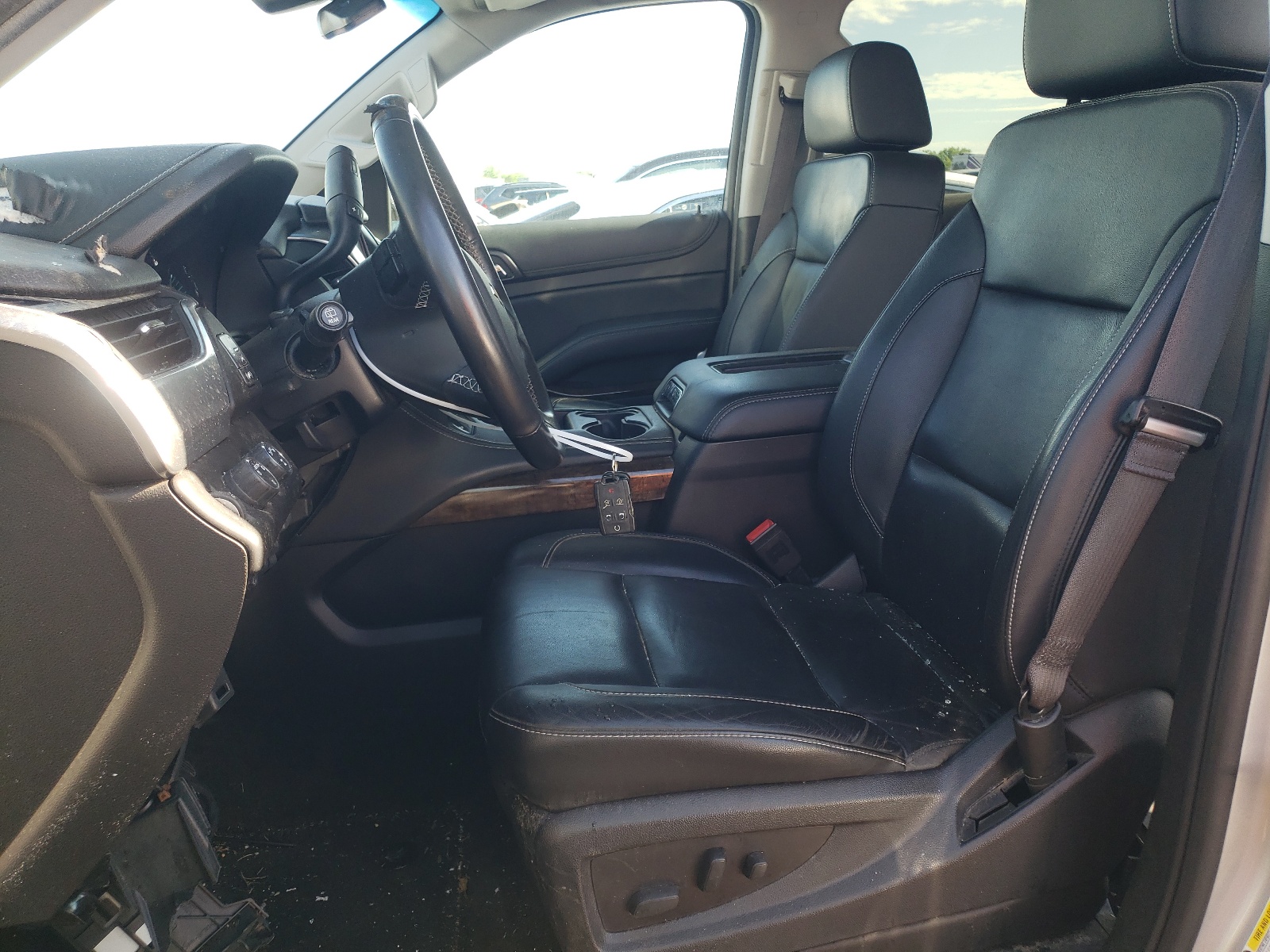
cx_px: 635
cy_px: 476
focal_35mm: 26
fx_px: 954
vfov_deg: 53.1
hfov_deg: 67.3
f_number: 1.5
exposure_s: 1/200
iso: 50
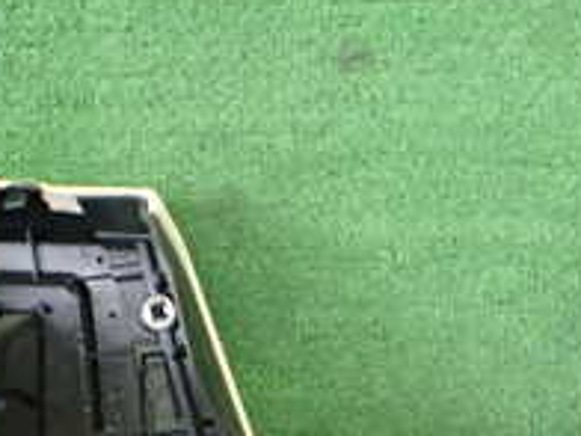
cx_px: 326
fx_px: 1544
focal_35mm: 92
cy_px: 486
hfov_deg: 21.3
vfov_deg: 15.6
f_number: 2.3
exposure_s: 1/30
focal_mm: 5.4
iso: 800
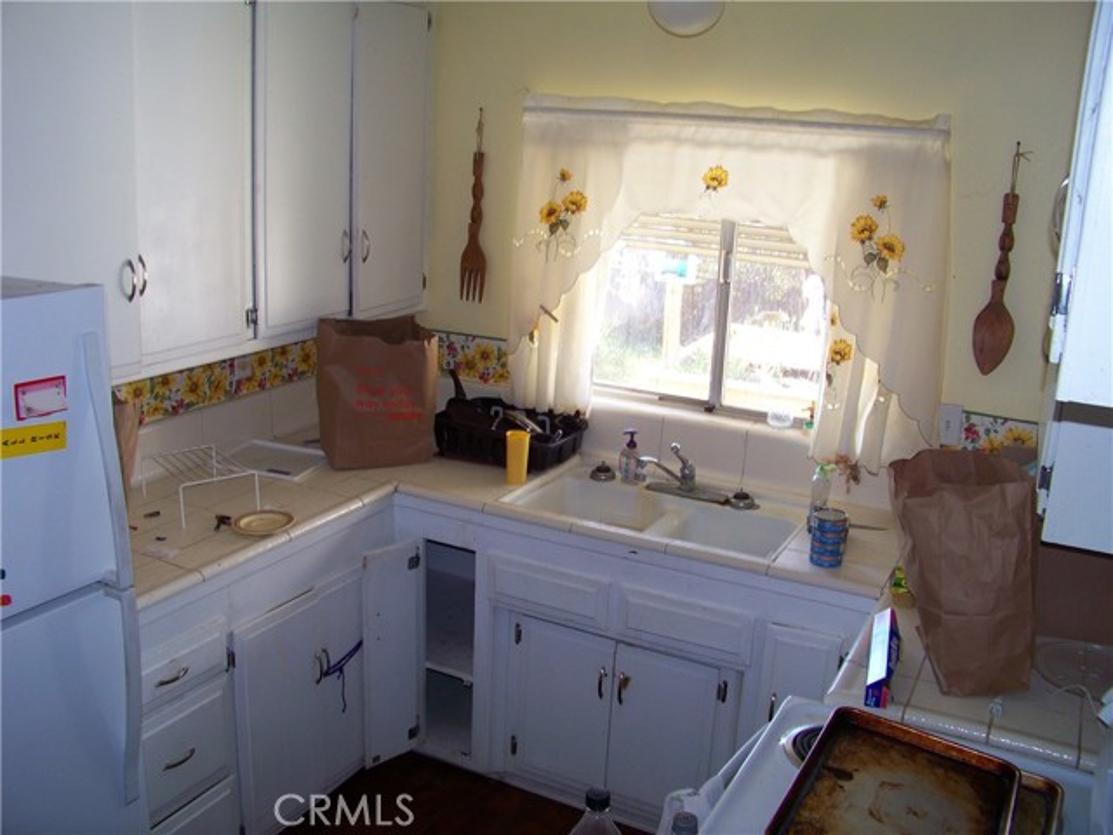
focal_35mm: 33
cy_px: 418
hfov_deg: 55.4
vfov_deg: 42.9
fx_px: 1061
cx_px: 556
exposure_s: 1/30
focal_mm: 5.85
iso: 64
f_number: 3.6
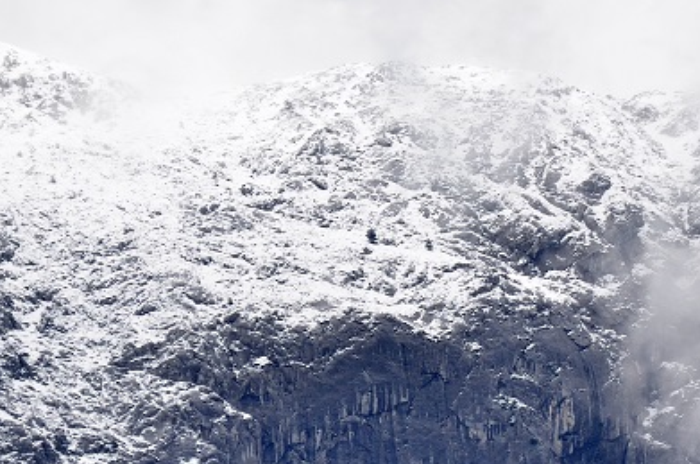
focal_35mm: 843
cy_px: 375
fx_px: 16358
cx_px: 400
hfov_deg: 2.5
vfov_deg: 1.6
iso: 100
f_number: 5.3
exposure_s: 1/320
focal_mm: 220
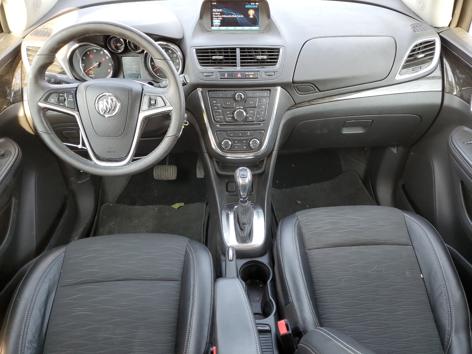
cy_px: 177
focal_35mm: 26
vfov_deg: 53.1
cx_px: 236
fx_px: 355
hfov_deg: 67.3
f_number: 1.5
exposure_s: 1/60.2
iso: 60
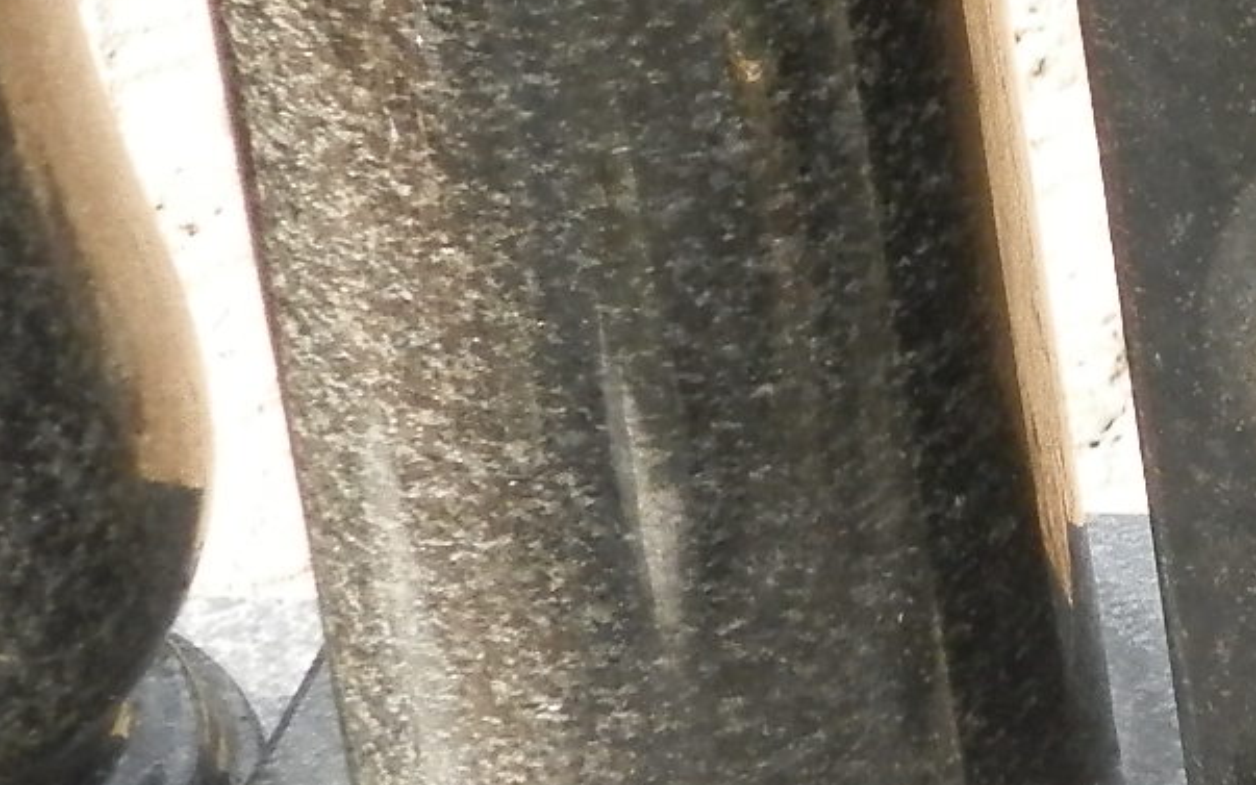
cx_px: 2579
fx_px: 10475
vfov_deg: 4.2
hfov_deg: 6.6
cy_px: -800
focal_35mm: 306
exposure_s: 1/125
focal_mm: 12.2
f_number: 4
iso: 160
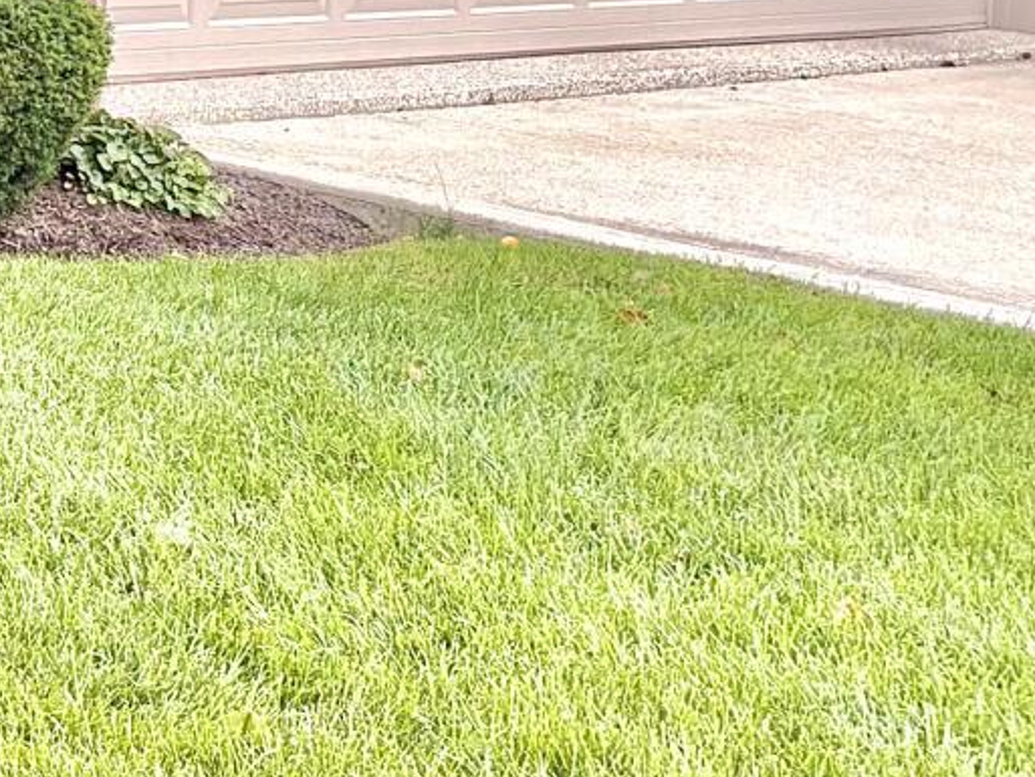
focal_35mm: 152
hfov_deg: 11.9
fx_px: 4546
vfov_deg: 9.5
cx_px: -878
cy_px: -341
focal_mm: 5.96
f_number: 1.6
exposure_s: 1/801
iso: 64
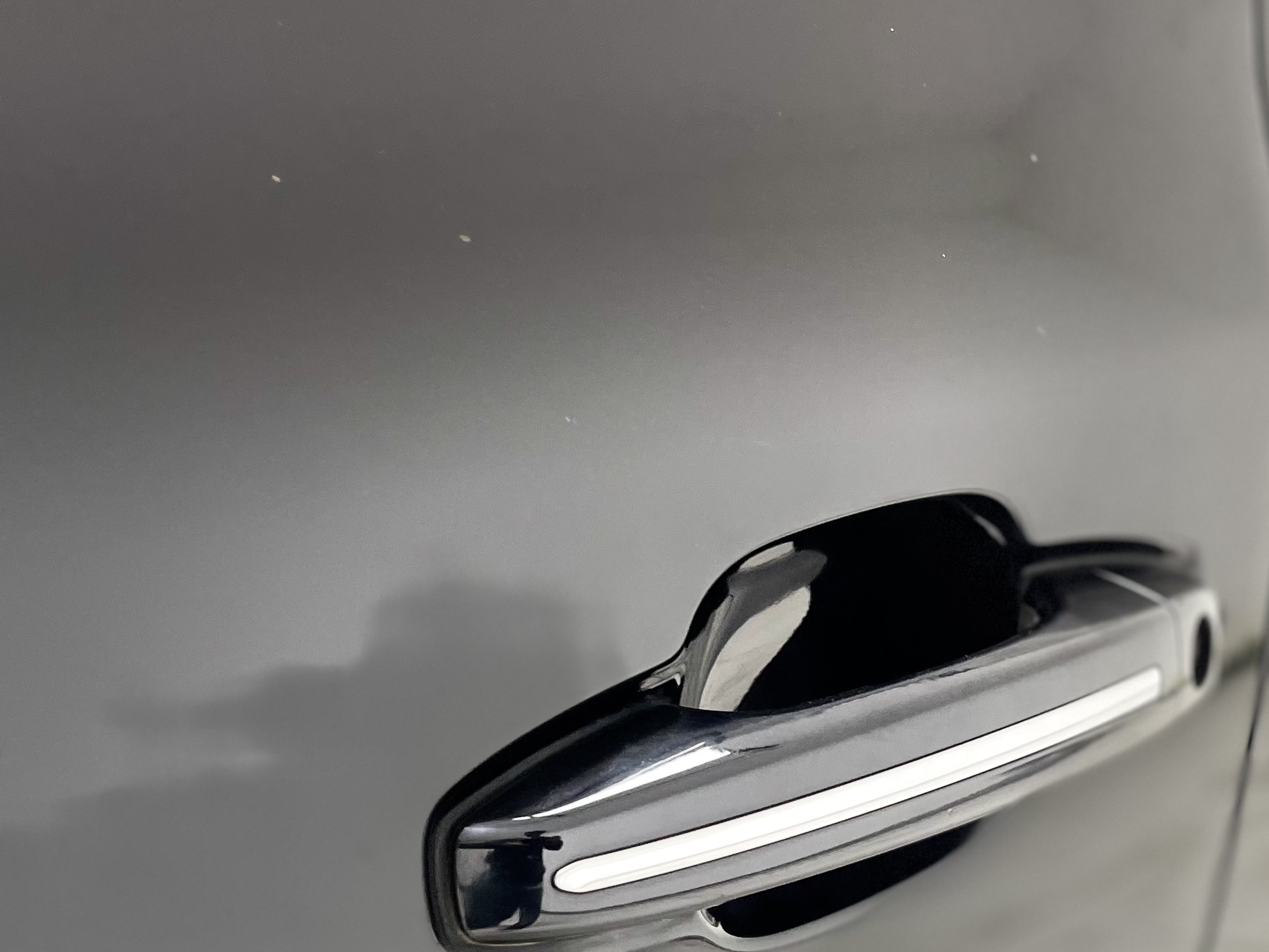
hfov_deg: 39.4
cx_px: 783
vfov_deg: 29.5
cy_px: 772
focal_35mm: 48
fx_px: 1760
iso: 200
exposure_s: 1/50
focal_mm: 5.1
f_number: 1.6
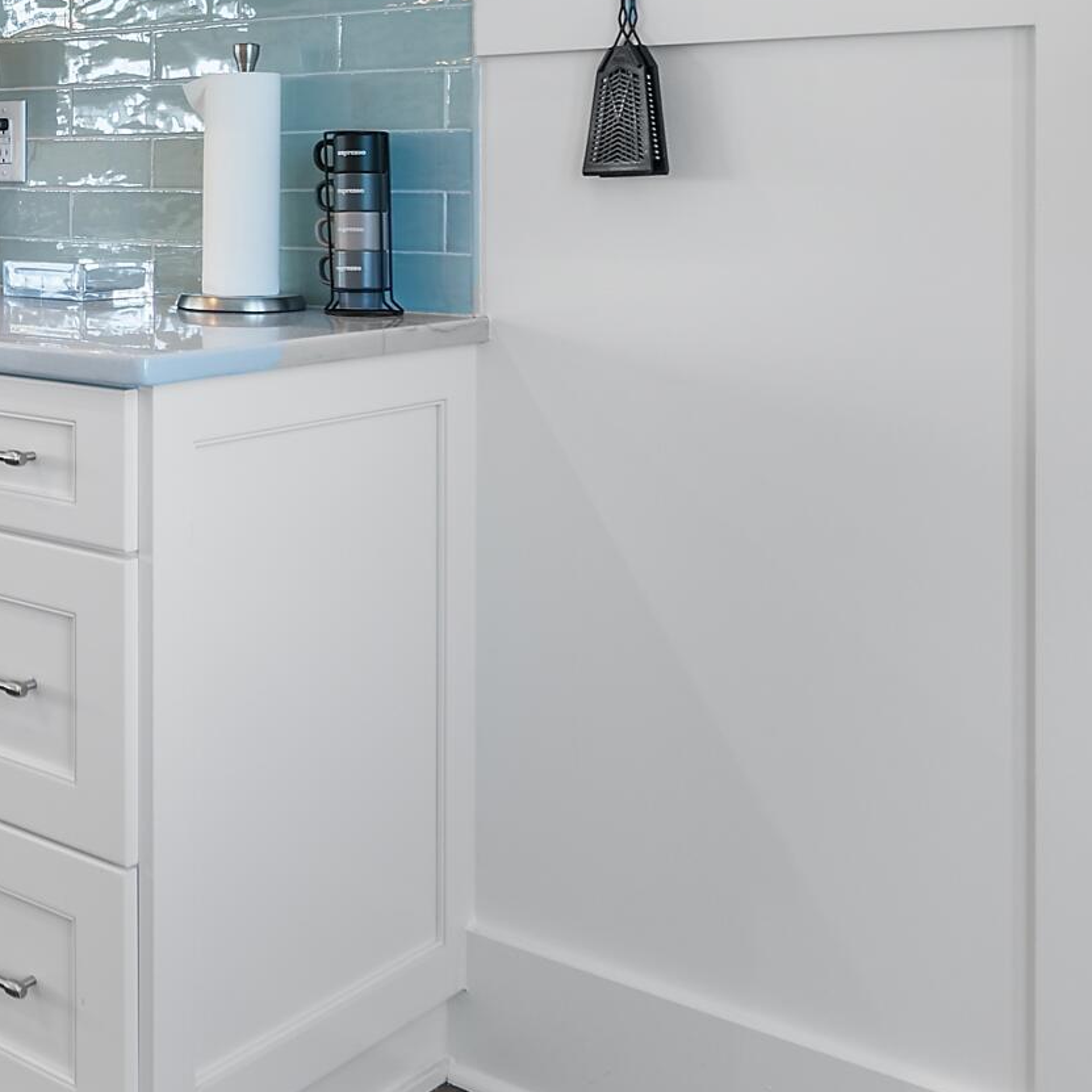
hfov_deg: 32.3
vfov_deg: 35.5
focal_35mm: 46
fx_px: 1642
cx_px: -117
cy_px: 201
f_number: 4.5
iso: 100
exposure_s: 1/10
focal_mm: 10
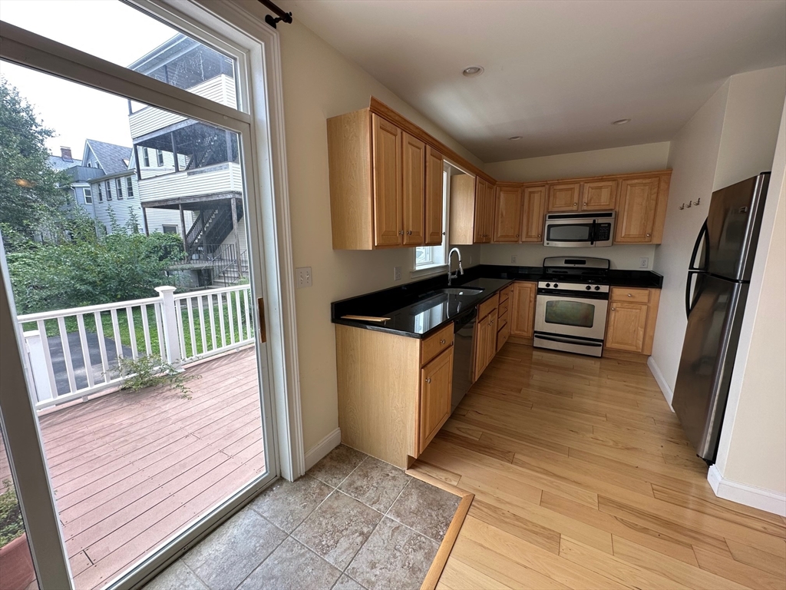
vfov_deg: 85.7
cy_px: 295
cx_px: 393
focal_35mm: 14
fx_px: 318
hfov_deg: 102.1
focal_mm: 2.22
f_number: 2.2
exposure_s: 1/105
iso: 40
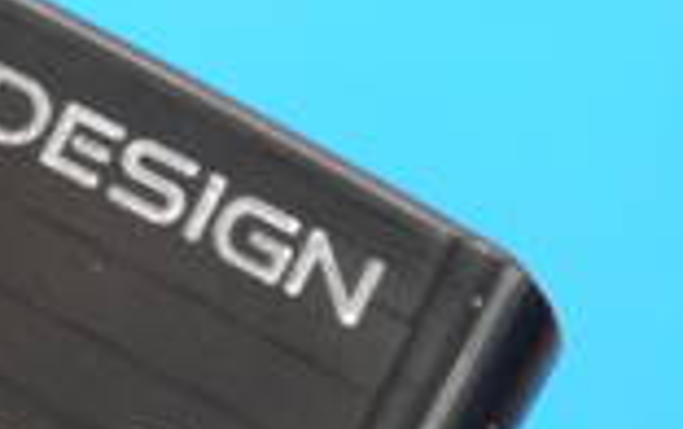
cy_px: -44
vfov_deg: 3.9
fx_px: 6319
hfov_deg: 6.1
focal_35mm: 339
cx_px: -604
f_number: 5.5
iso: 800
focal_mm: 39
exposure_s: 1/80
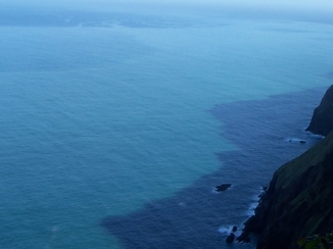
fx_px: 673
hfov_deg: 26.8
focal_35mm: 70
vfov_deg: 20.8
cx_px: 305
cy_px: 68
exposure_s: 1/800
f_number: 2.8
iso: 80
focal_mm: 6.3
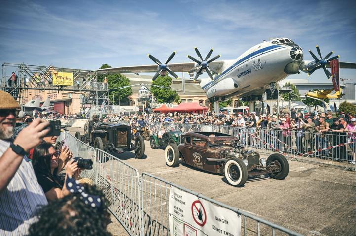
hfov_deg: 63.7
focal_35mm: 29
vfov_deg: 44.9
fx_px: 287
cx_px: 178
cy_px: 118
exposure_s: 1/2000
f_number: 2.8
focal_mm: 29
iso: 100
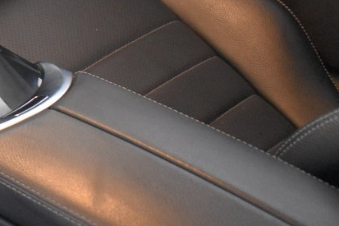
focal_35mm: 106
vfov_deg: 12.8
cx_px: -277
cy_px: 11
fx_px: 998
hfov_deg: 16.2
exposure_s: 1/30
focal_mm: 18
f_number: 3.5
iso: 2800
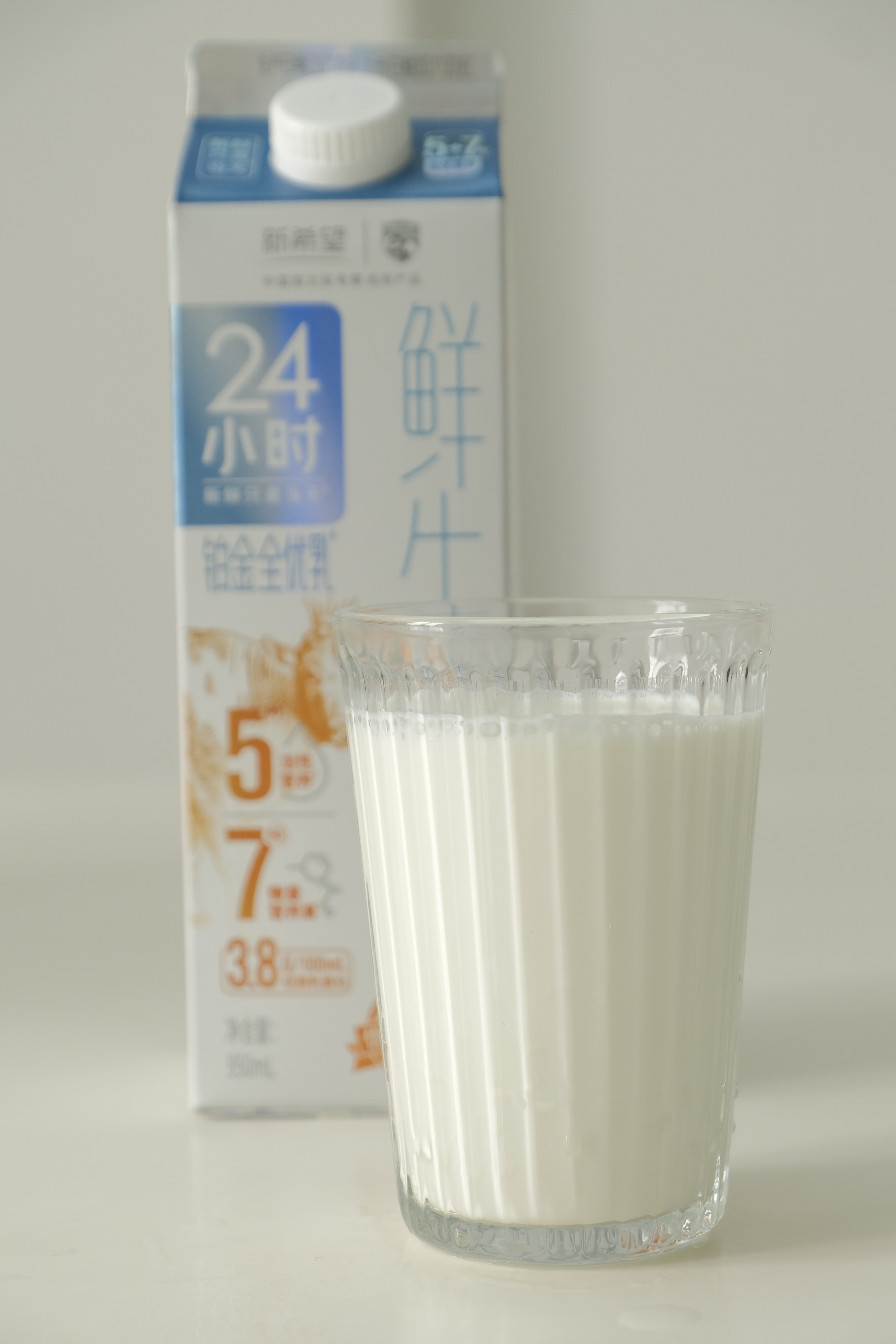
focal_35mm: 66
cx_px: 448
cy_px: 672
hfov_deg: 20.6
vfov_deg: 30.5
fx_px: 2464
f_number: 4.7
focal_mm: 43.9
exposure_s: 1/125
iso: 640
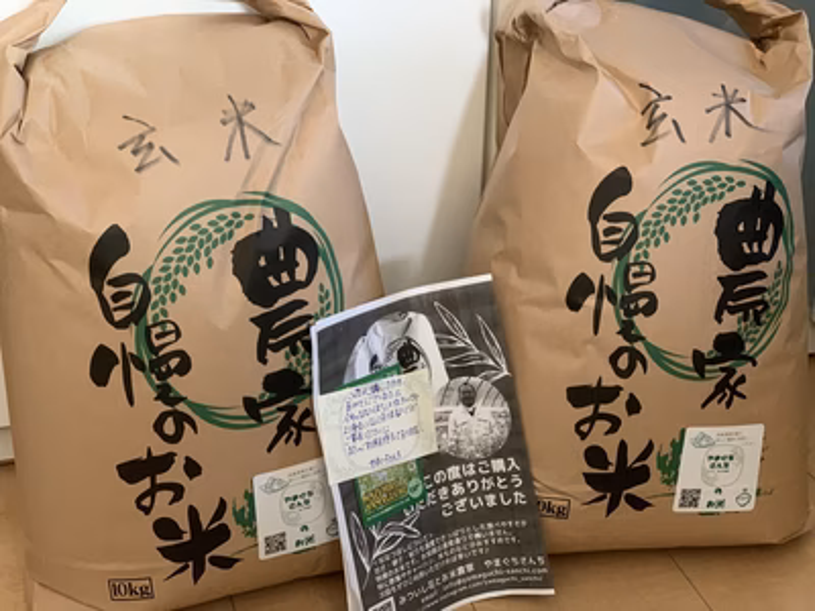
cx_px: 408
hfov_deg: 36.8
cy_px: 306
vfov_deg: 28.0
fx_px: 1224
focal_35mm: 52
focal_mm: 6
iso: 500
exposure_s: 1/40
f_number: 2.4
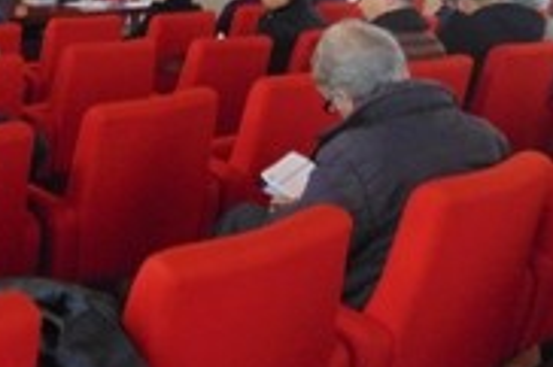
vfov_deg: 20.8
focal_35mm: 64
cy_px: 42
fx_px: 982
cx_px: 100
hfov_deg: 30.6
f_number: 3
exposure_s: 1/15
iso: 400
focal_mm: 4.5
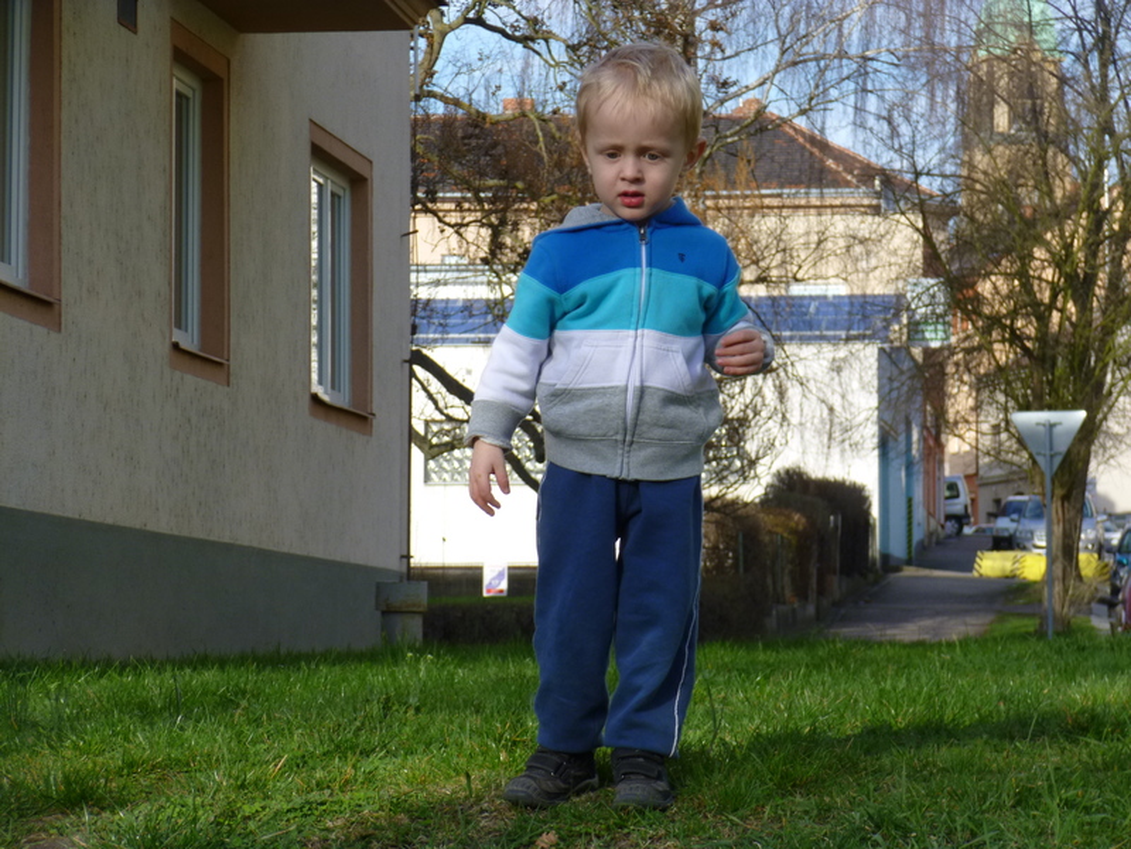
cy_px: 424
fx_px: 4640
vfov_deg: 10.4
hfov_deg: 13.9
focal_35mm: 142
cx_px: 566
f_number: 5.8
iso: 100
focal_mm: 25.3
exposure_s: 1/160
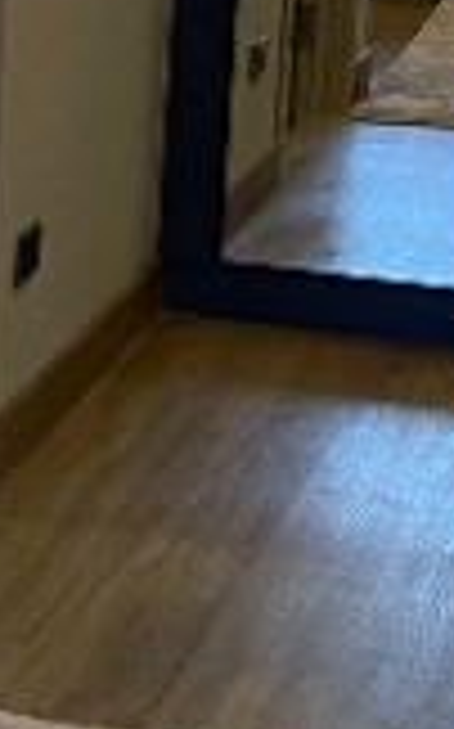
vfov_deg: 12.2
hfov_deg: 7.2
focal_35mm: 170
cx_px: -683
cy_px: 32
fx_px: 3371
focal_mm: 4.2
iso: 80
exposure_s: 1/50
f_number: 1.6
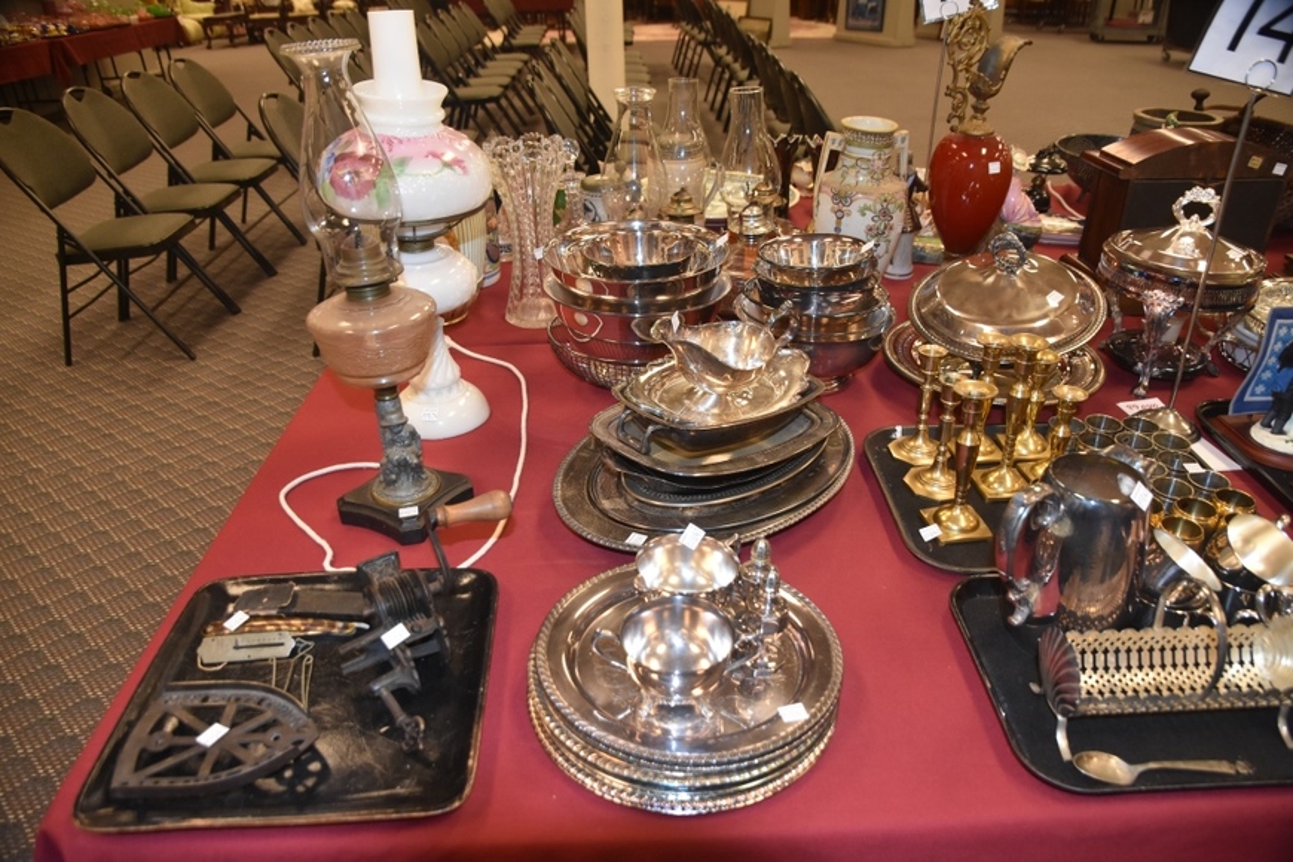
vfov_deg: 53.1
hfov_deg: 73.7
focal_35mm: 24
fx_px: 862
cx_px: 646
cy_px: 431
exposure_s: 1/60
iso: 1100
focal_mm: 16
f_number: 3.5
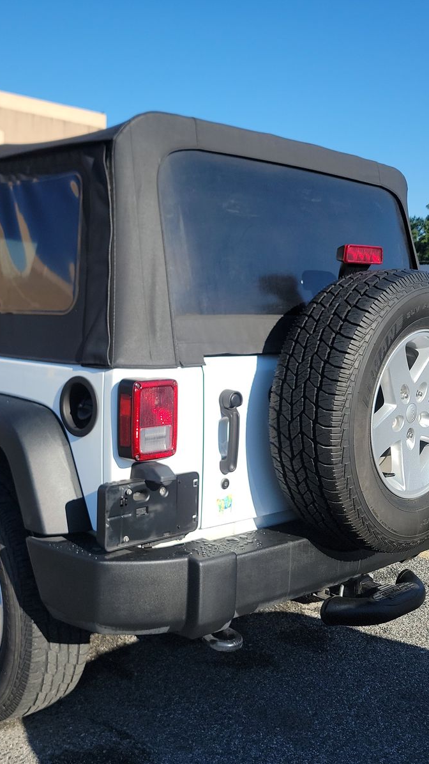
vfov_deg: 56.6
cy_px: 382
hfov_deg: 33.0
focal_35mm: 35
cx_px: 103
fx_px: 708
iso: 50
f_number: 1.8
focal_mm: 6.7
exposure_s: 1/671
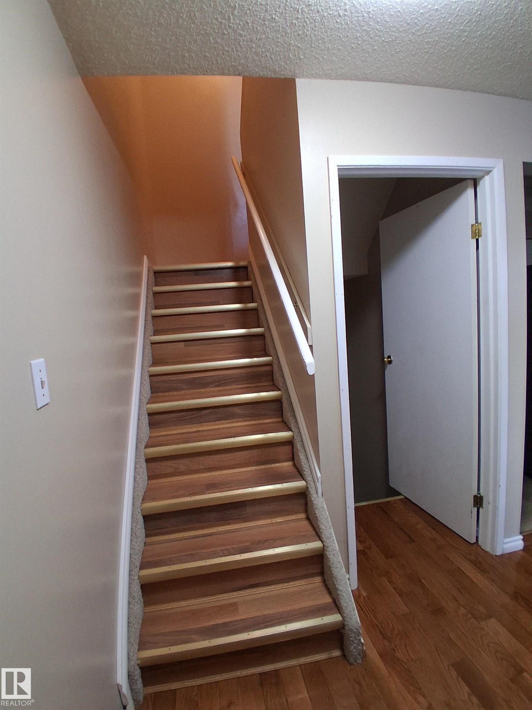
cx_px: 266
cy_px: 355
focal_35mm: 17
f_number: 2.2
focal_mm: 1.4
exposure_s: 1/40
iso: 320
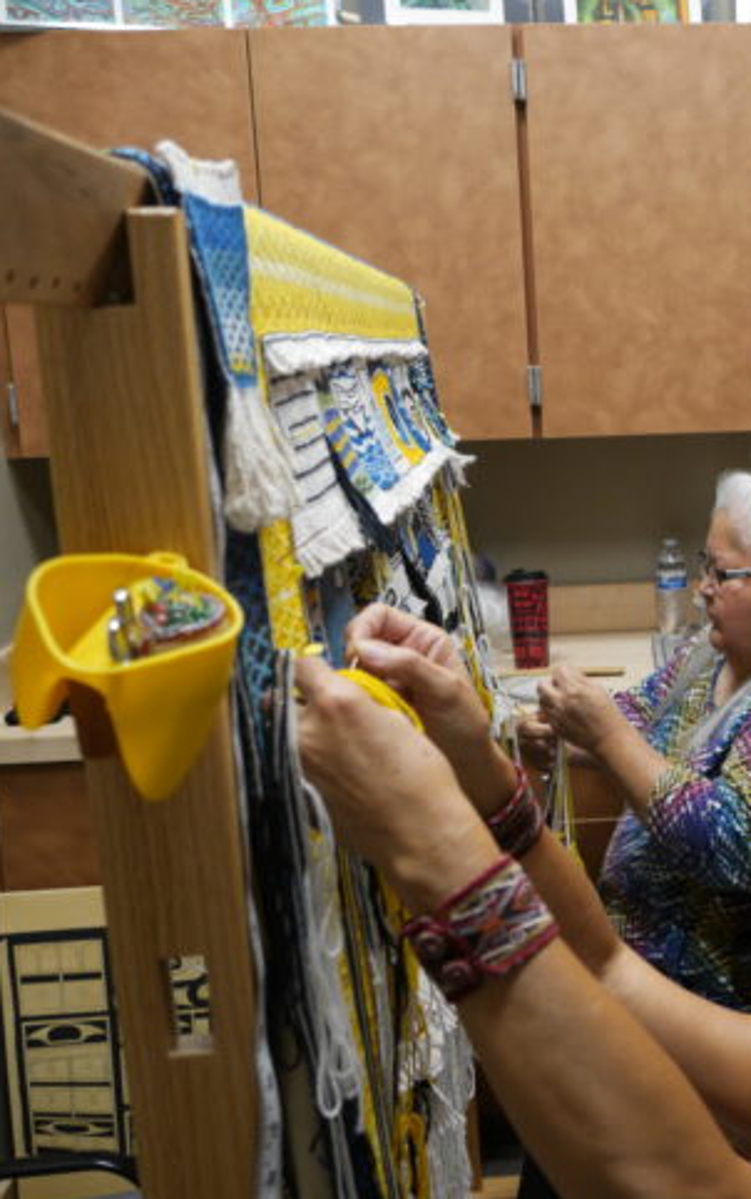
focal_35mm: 40
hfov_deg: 29.8
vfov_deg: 49.2
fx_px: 1308
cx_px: 758
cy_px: 597
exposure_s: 1/60
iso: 1000
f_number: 3.5
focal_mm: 14
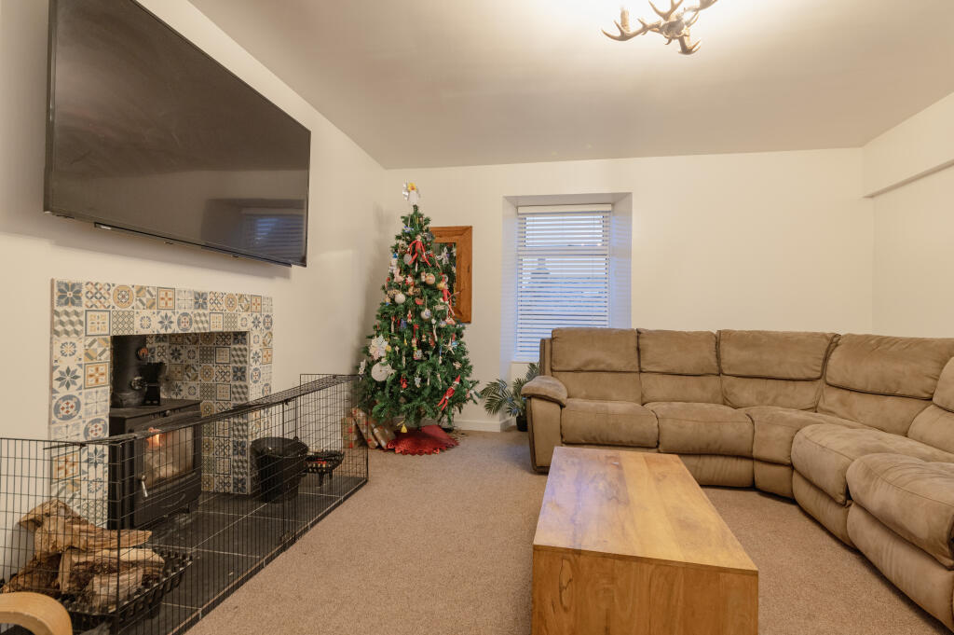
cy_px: 318
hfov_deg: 93.3
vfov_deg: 70.3
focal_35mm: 17
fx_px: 450
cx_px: 477
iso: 1000
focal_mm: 17
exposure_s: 1/8
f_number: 8
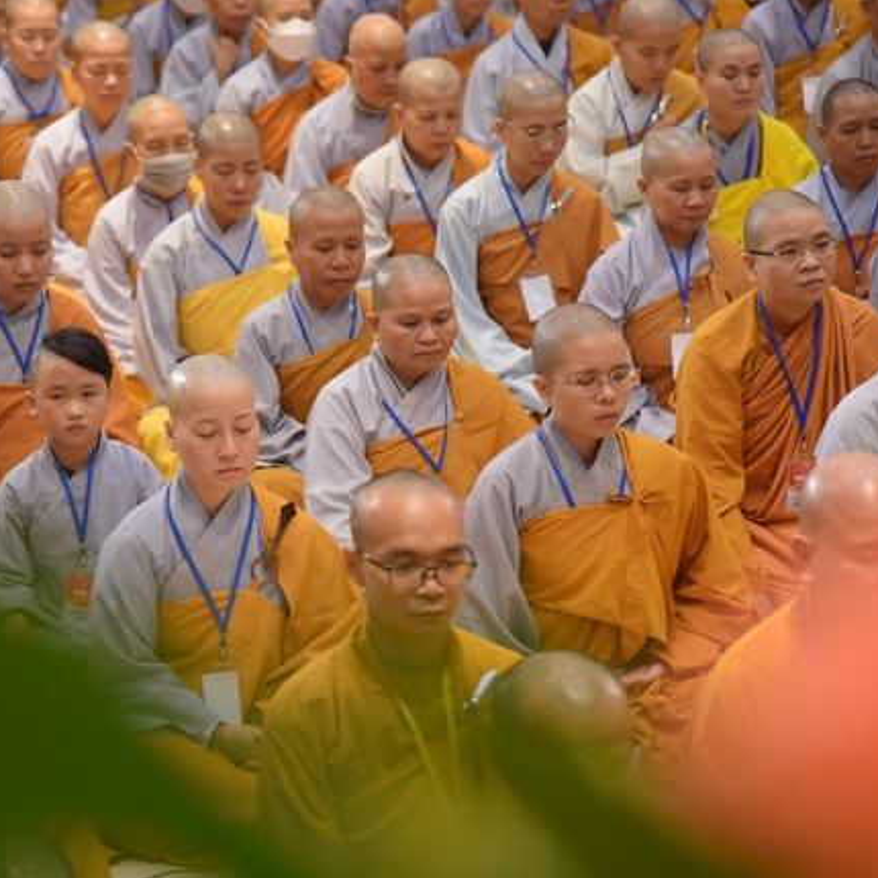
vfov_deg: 12.1
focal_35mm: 144
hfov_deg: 12.1
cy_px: 439
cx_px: 229
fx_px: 4132
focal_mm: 112
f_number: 4
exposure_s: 1/125
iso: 1000
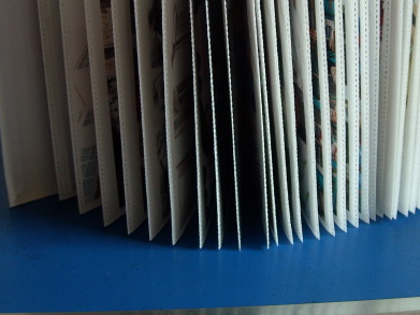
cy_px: 55
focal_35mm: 60
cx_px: 266
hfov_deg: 32.0
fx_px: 728
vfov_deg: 24.0
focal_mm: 5.7
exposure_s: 1/60
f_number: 2.8
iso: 129
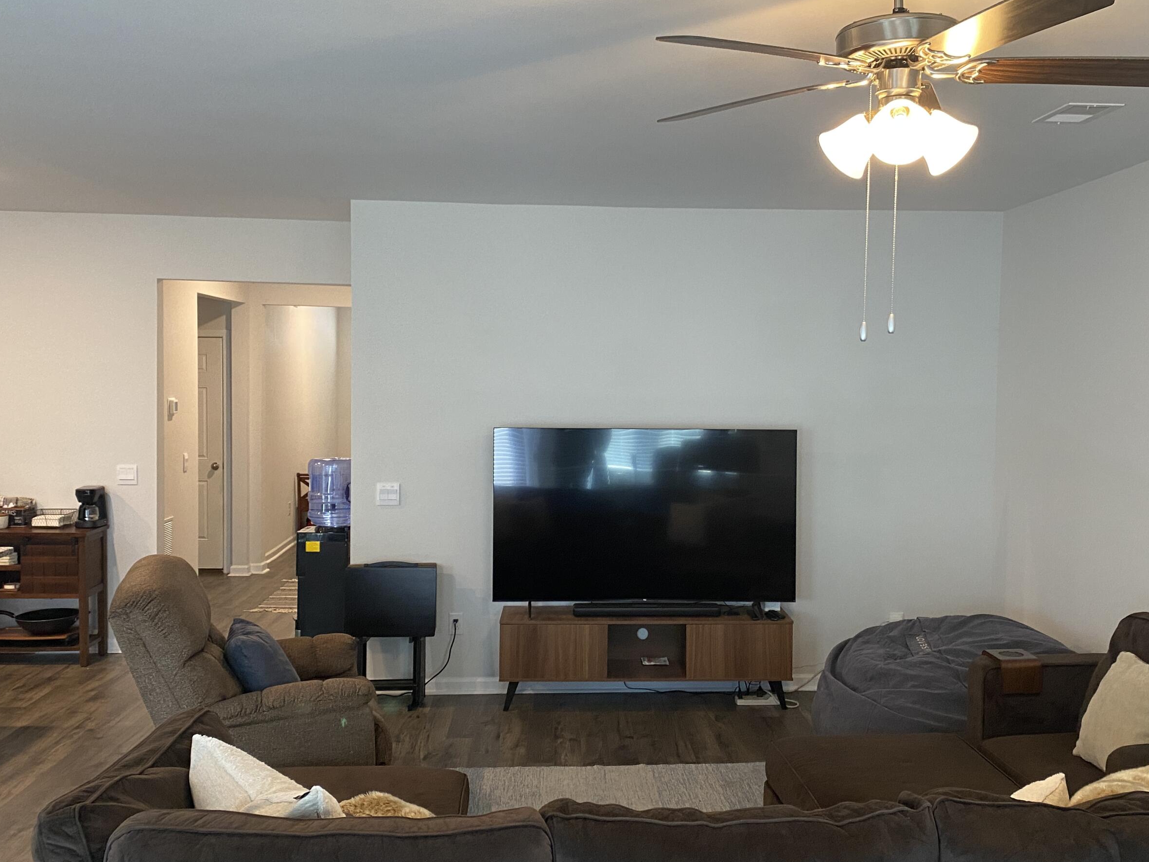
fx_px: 1095
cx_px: 613
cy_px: 426
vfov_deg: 42.9
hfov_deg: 55.3
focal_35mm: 33
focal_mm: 4.25
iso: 250
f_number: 1.8
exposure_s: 1/60
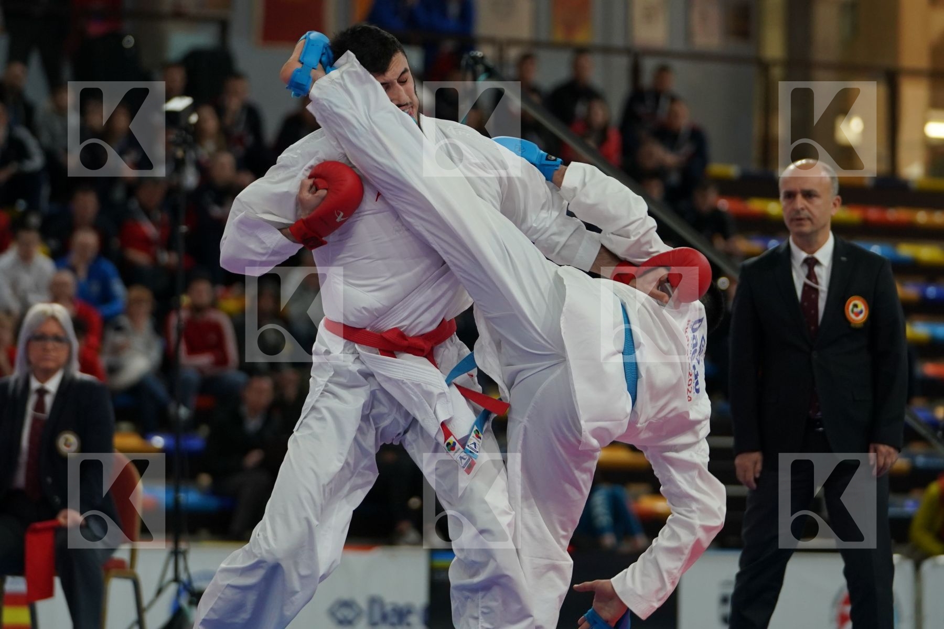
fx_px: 4982
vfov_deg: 7.2
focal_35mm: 190
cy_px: 314
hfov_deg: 10.8
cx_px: 472
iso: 1250
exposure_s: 1/1000
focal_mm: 127
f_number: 2.8
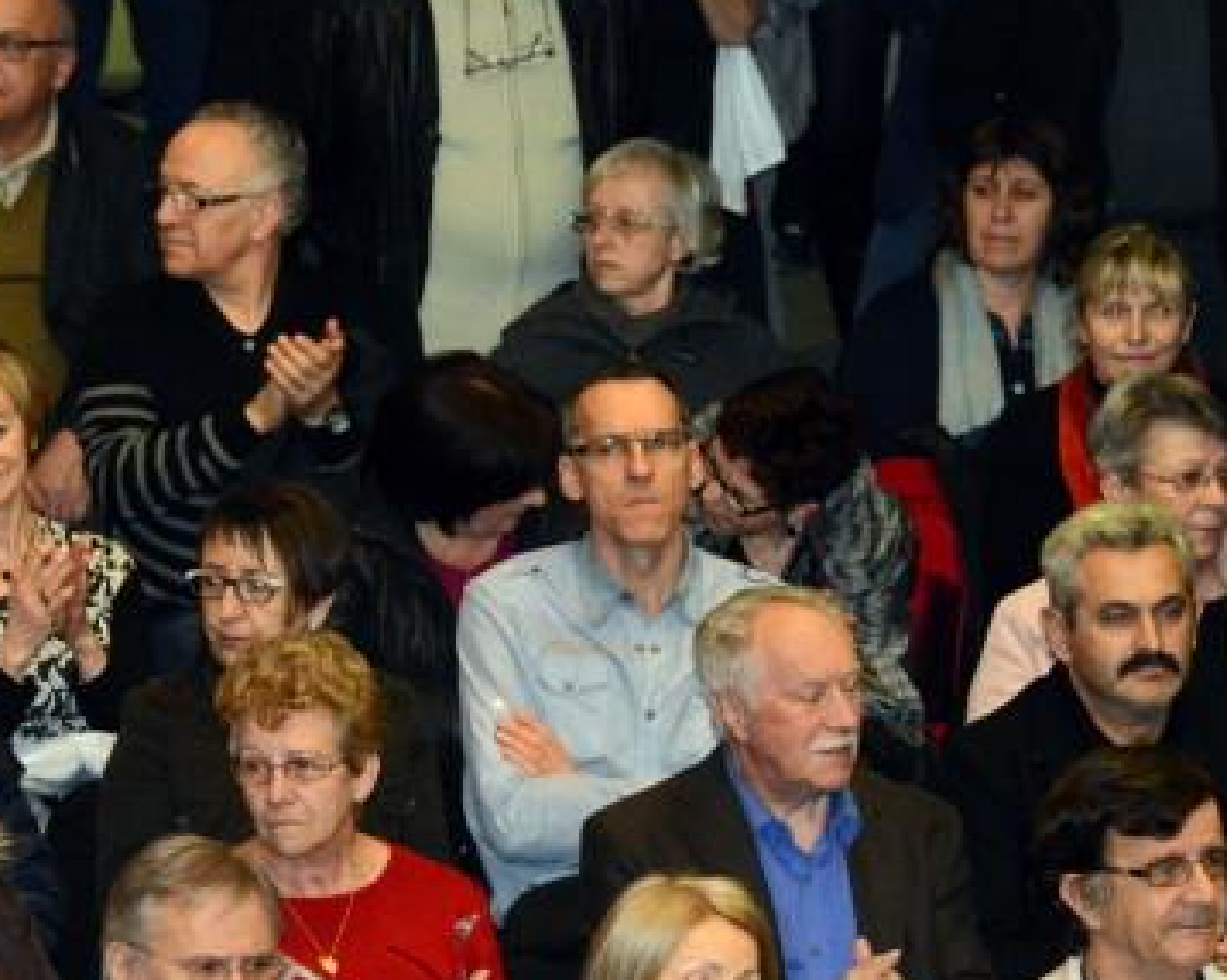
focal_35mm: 312
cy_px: 646
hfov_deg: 6.2
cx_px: 435
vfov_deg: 5.0
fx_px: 11324
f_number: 8
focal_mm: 170
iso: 6400
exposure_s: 1/200
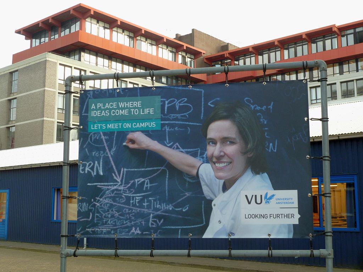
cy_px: 136
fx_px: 461
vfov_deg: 32.9
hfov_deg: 42.9
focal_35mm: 44
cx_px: 182
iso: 80
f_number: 3.7
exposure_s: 1/40
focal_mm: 7.3
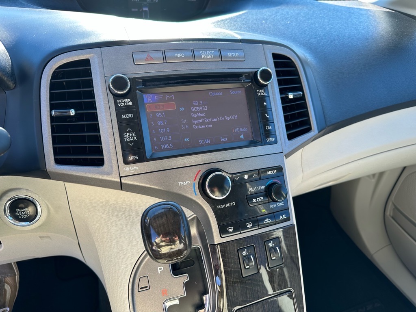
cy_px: 156
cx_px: 208
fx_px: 288
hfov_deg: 71.6
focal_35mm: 24
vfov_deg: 56.8
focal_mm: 6.86
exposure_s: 1/206
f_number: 1.78
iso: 64
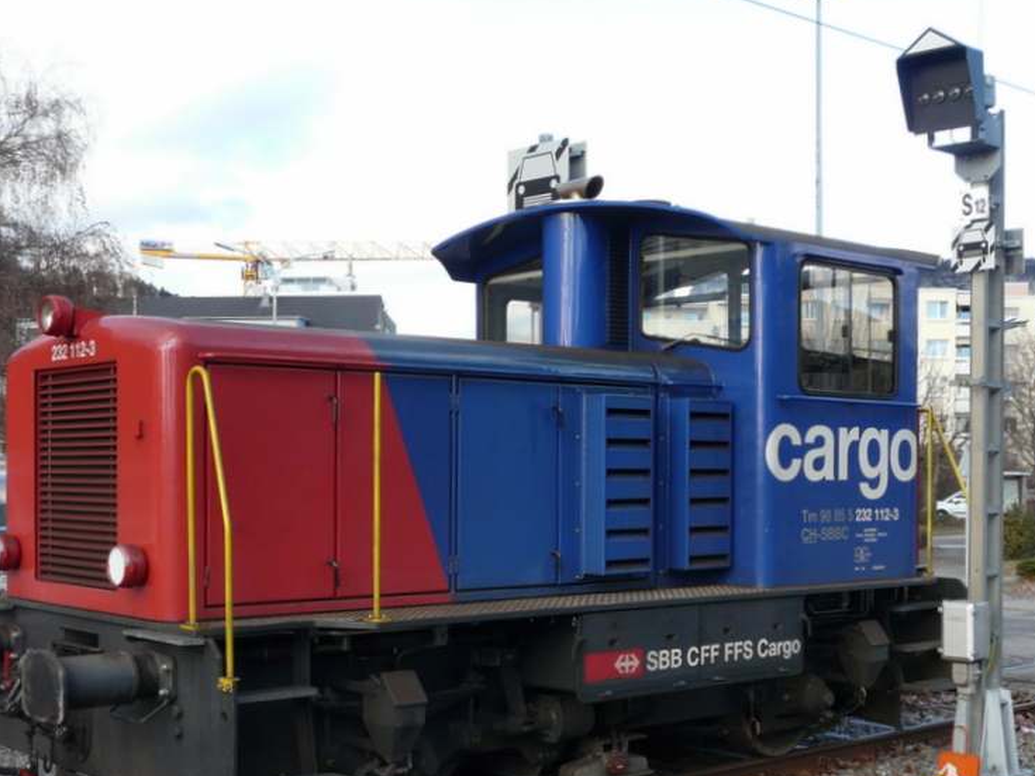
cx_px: 453
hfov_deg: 38.9
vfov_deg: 29.5
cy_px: 486
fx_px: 1465
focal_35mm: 49
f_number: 4
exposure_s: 1/125
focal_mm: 5.9
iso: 100
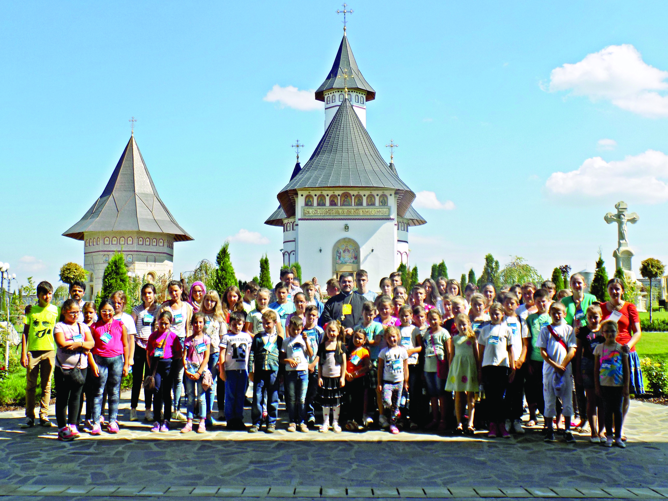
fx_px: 714
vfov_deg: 38.7
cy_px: 250
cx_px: 334
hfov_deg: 50.1
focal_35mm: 37
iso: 80
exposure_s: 1/800
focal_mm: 6.6
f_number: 3.5
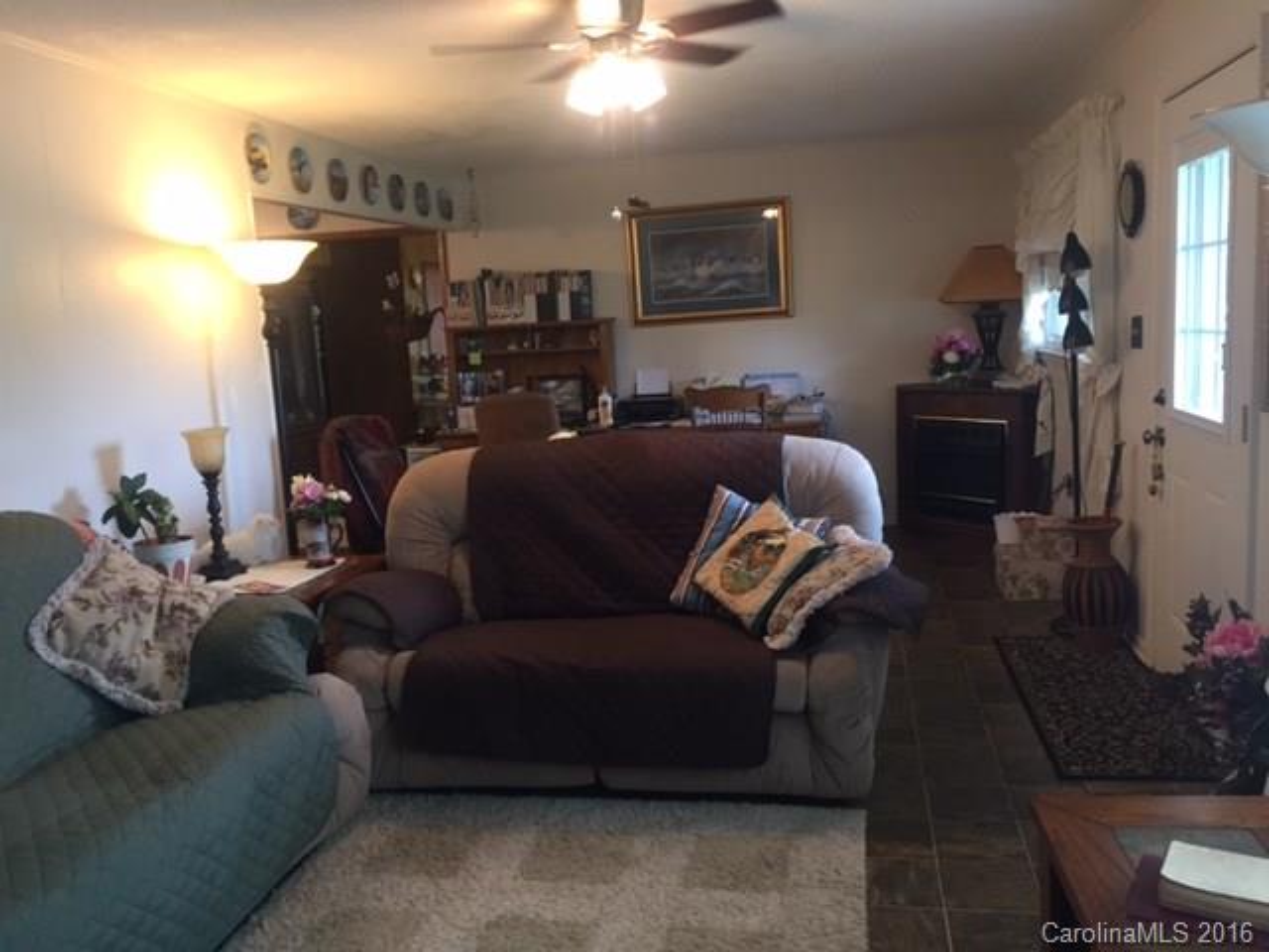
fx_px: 1063
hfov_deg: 61.7
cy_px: 476
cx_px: 634
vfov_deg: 48.2
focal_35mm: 29
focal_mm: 4.15
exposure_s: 1/30
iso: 100
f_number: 2.2
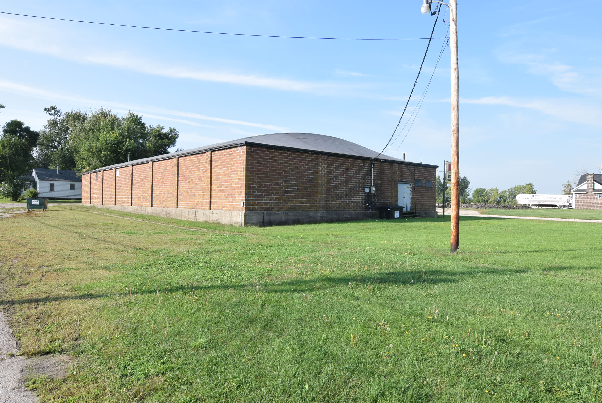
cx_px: 301
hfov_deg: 73.7
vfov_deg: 53.2
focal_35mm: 24
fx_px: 402
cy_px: 202
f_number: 9
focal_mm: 16
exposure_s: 1/320
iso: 200
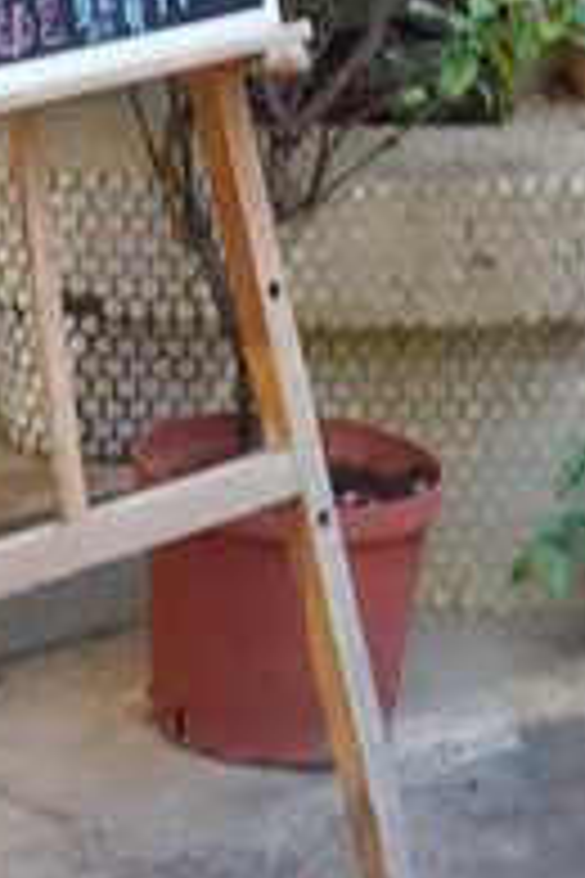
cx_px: 135
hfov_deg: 7.1
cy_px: -689
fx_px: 4728
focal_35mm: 194
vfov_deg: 10.0
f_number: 9
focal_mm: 15.45
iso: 3200
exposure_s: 1/6
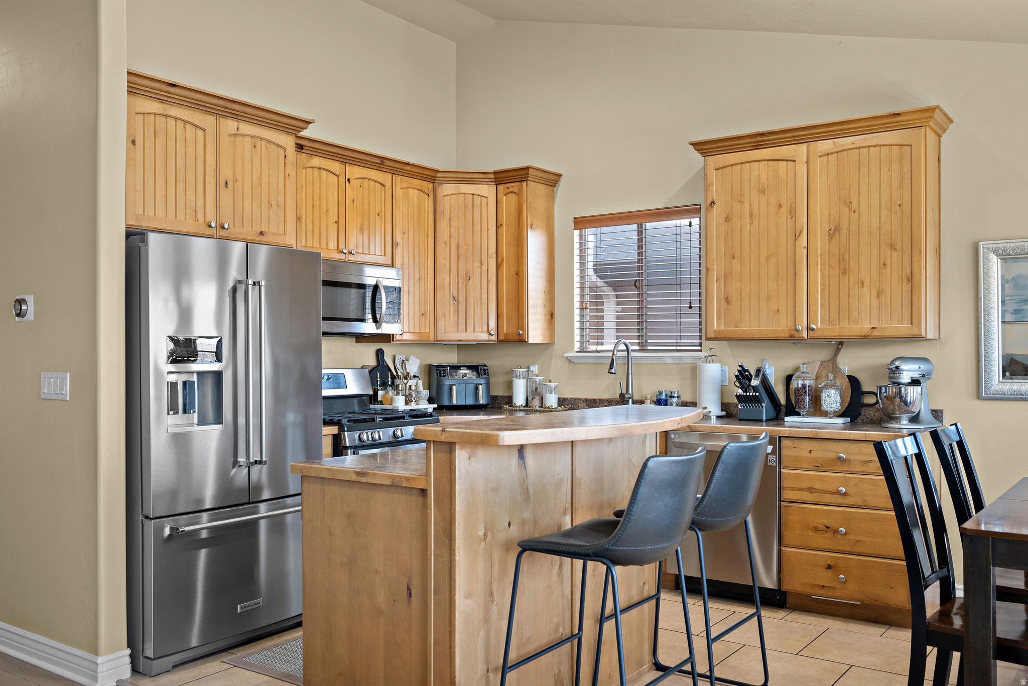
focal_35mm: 30
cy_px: 343
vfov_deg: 43.6
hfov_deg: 61.9
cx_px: 514
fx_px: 857
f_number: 8
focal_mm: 30
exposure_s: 1/2.5
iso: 500
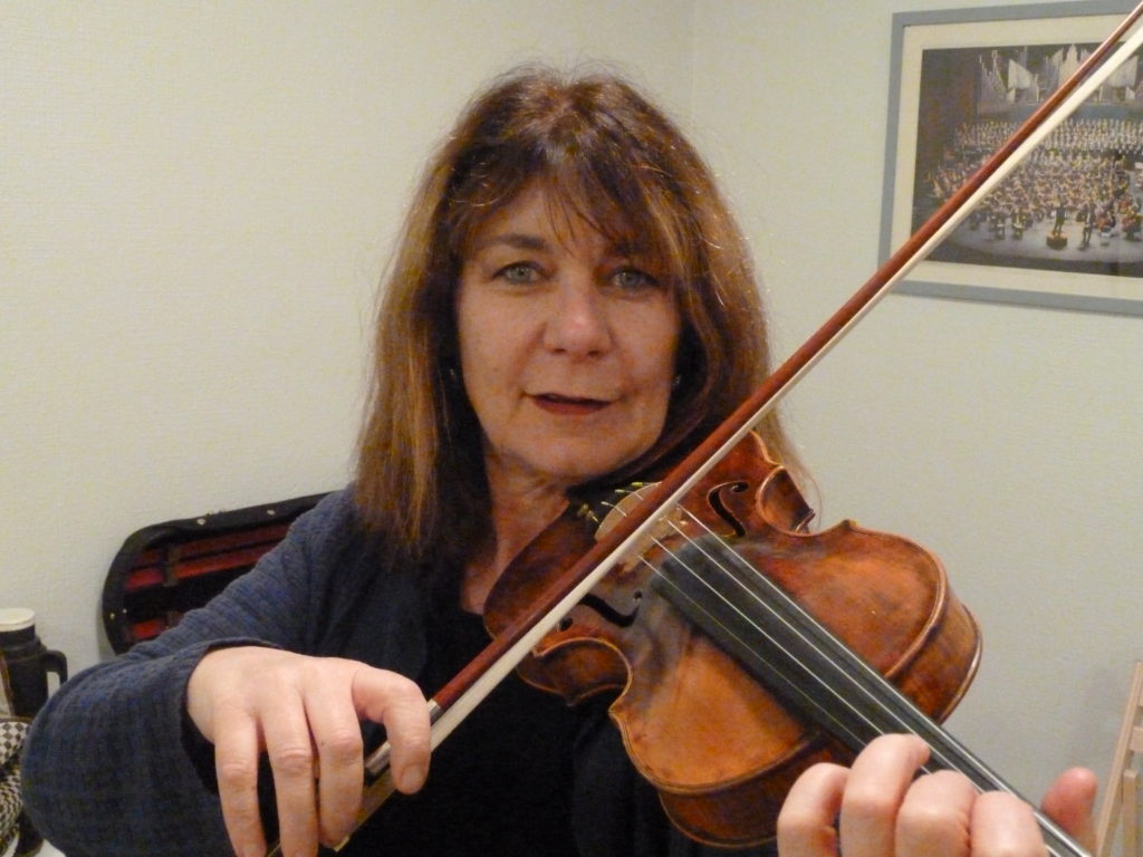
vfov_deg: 36.0
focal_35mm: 40
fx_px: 1321
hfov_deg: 46.8
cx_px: 572
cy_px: 428
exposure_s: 1/15
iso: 1250
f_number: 3.6
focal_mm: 6.5
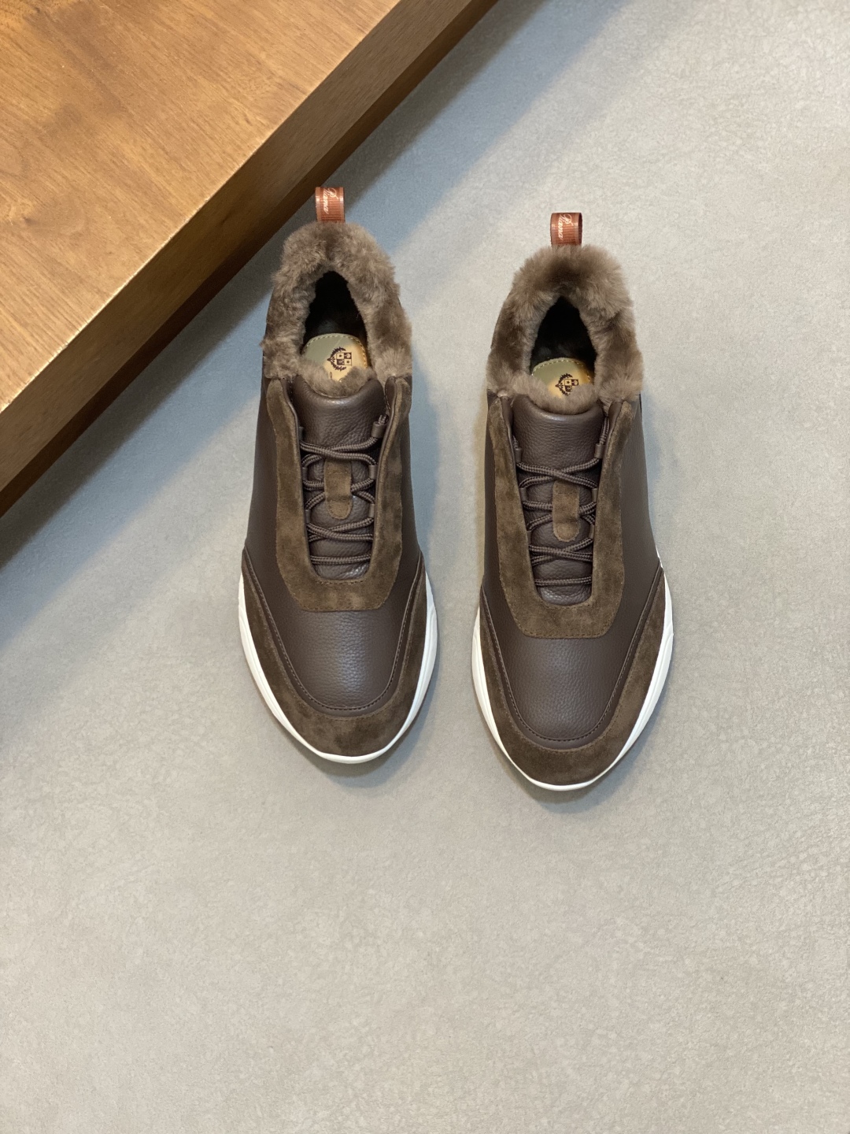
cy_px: 567
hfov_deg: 28.0
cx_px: 425
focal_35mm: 52
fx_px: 1702
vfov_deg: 36.8
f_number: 2
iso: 200
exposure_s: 1/100
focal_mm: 6
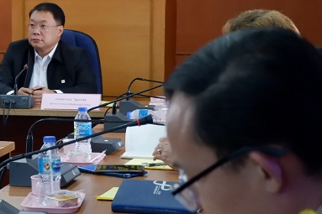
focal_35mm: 119
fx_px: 1064
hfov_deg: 16.8
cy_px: 75
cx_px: 0
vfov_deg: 11.5
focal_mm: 38.7
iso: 3200
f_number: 5.3
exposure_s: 1/70
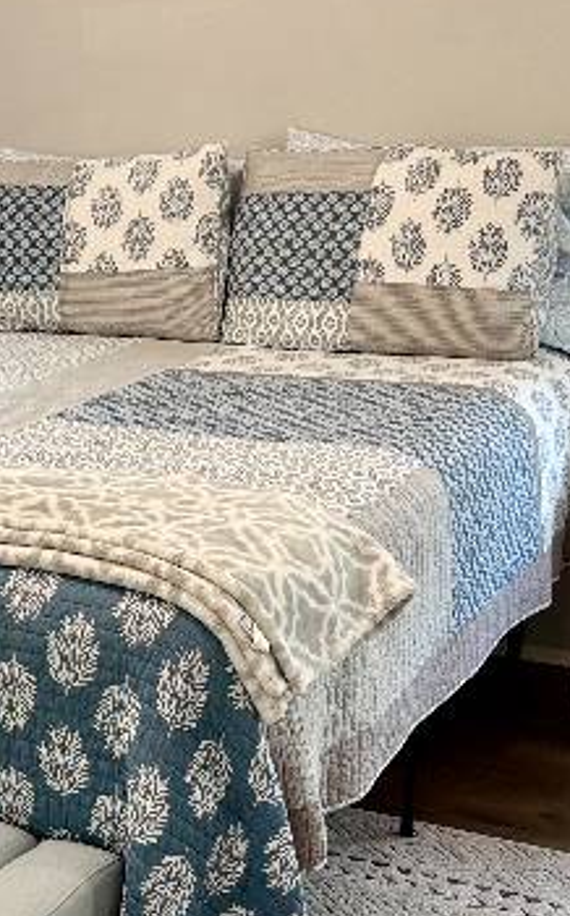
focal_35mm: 67
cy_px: 632
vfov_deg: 30.4
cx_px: -65
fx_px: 1669
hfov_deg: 18.6
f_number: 1.6
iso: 125
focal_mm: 5.96
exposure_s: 1/60
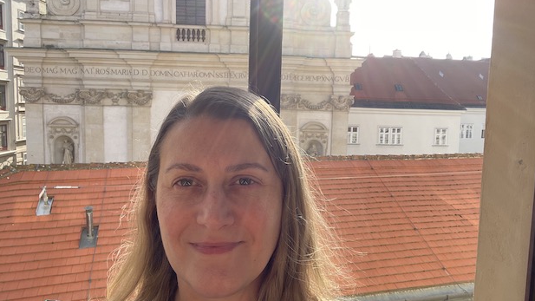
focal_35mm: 26
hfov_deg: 71.9
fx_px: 369
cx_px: 273
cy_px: 136
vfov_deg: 44.3
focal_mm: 2.71
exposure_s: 1/164
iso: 25
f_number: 2.2
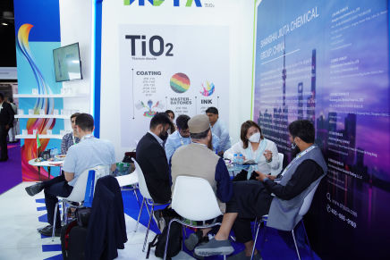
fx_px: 342
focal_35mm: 32
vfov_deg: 41.6
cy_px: 130
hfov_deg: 59.3
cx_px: 195
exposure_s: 1/125
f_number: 2.8
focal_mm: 31.6
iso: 640
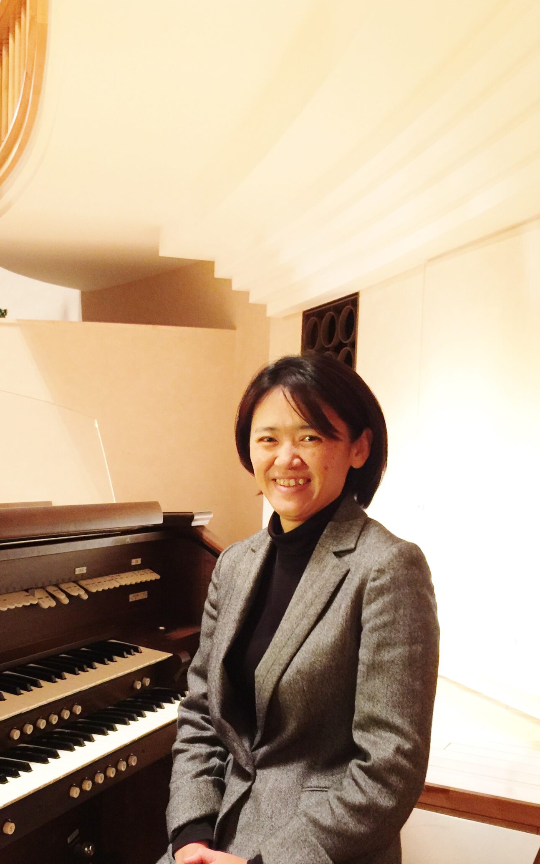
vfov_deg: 51.3
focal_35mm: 38
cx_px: 178
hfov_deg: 33.3
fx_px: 895
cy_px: 501
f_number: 2.2
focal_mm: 4.15
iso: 100
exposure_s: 1/10
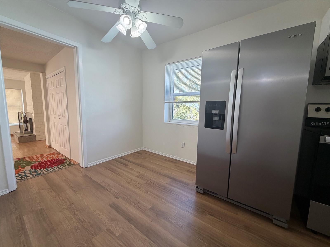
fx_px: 133
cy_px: 124
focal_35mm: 14
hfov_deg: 102.1
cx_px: 165
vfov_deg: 85.7
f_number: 2.2
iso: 125
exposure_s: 1/120
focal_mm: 2.22
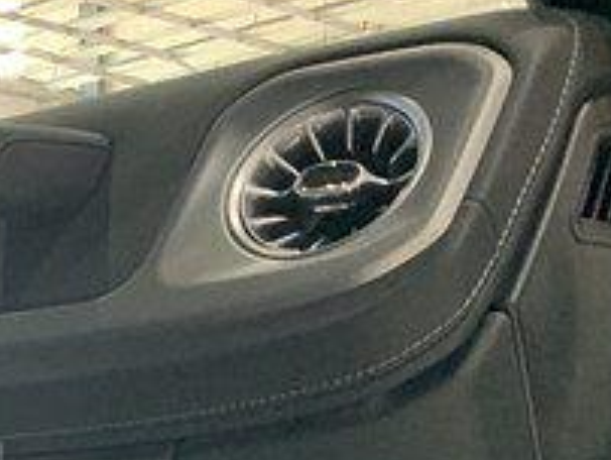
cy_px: 561
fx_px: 1590
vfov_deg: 15.8
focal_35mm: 90
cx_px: -378
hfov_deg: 18.5
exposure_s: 1/50
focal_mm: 4.25
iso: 200
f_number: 1.8
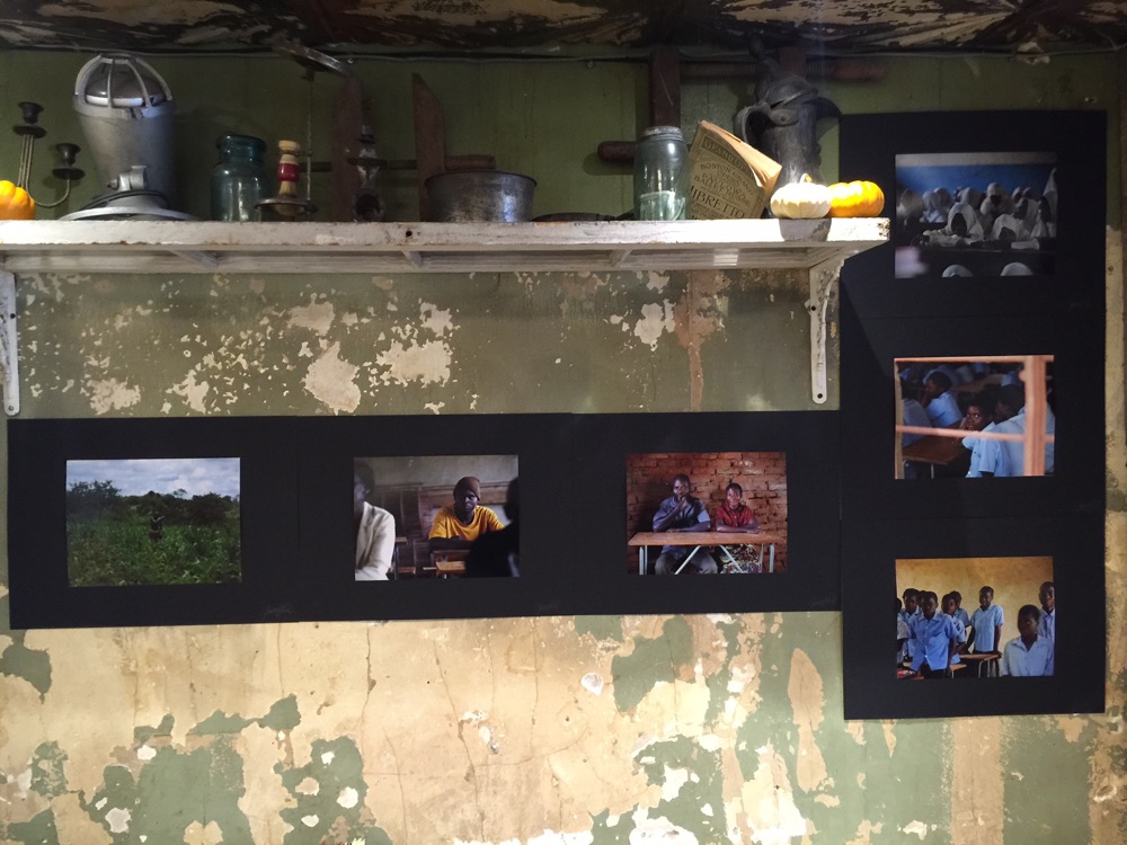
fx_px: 944
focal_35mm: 29
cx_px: 564
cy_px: 422
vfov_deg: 48.2
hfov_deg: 61.7
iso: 100
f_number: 2.2
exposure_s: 1/10
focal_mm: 4.15
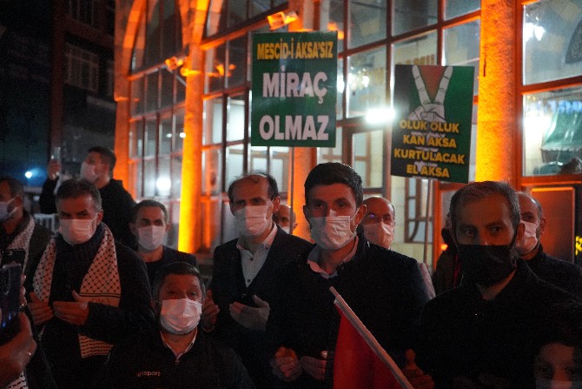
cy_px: 194
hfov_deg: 37.5
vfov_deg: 25.5
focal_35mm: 53
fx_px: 857
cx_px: 291
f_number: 5
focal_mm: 53
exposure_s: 1/80
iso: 12800
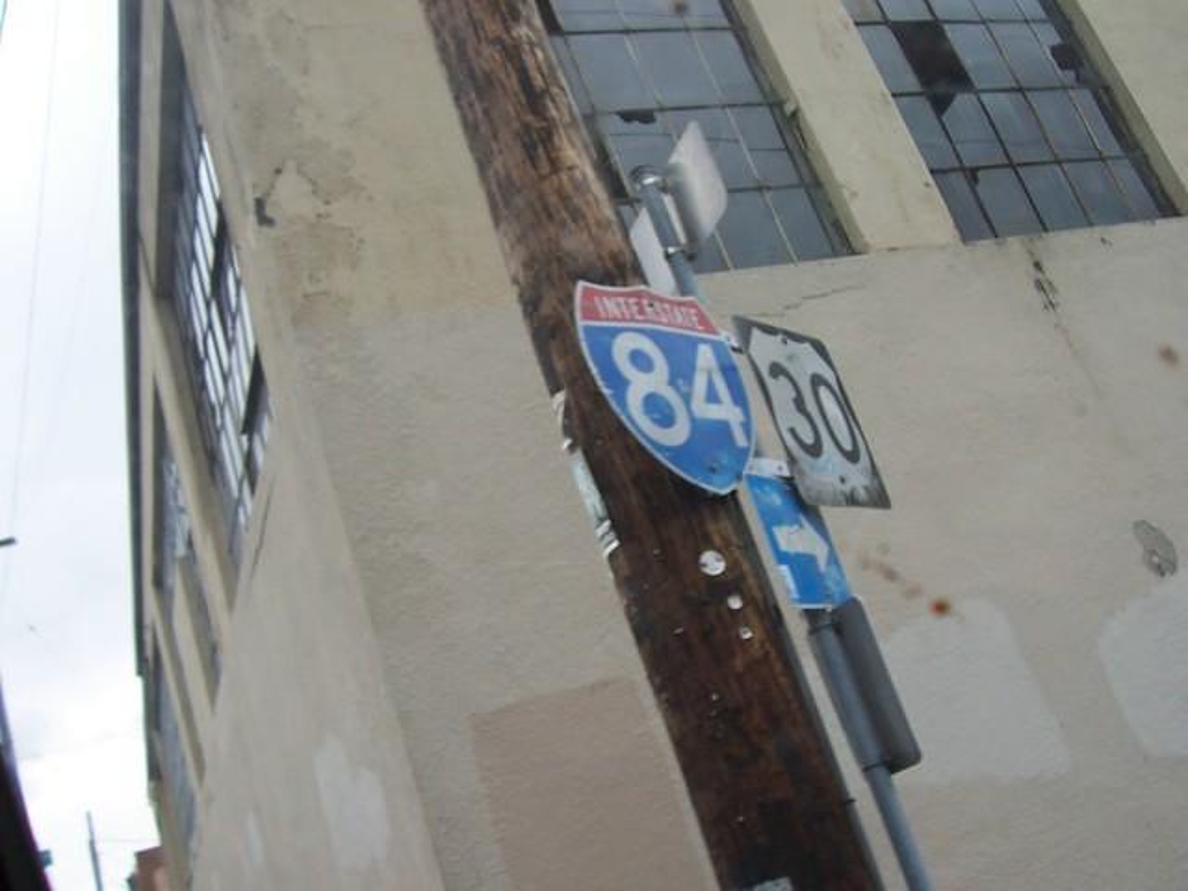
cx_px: 594
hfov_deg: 50.1
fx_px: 1270
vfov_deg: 38.7
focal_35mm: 37
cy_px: 446
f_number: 2.8
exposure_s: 1/250
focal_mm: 5.6
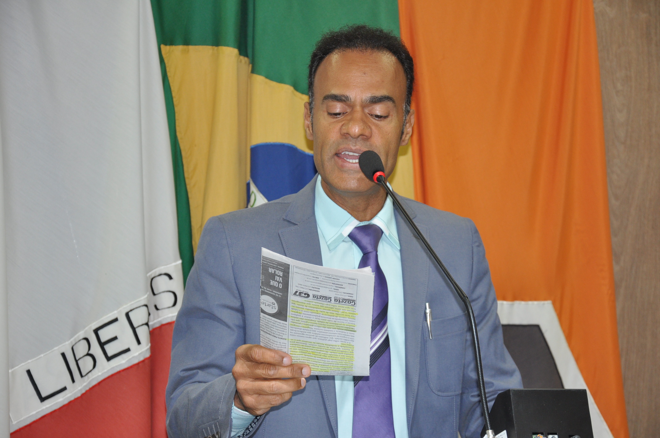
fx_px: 1923
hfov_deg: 19.5
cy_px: 219
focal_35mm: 105
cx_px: 330
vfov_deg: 13.0
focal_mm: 70
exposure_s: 1/60
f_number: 5.3
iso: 640
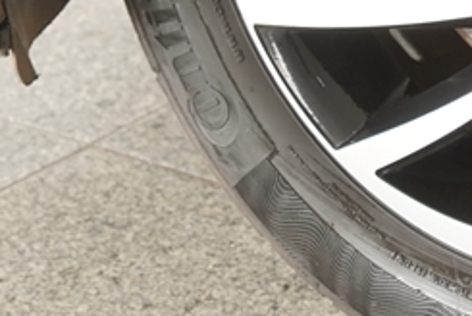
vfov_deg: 4.7
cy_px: -149
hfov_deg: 6.9
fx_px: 3860
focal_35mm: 294
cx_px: 607
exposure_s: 1/80
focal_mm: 47
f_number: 4
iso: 200
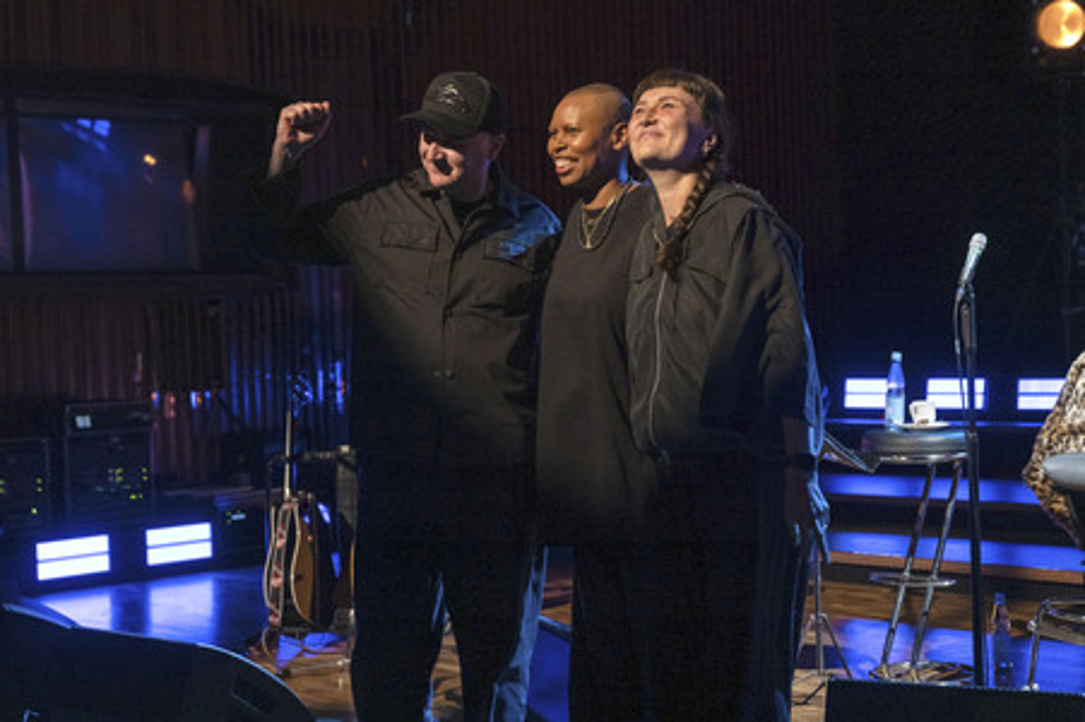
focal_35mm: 49
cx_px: 542
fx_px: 1476
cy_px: 361
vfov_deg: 27.5
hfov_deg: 40.4
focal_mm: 49
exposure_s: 1/250
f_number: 4
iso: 2000
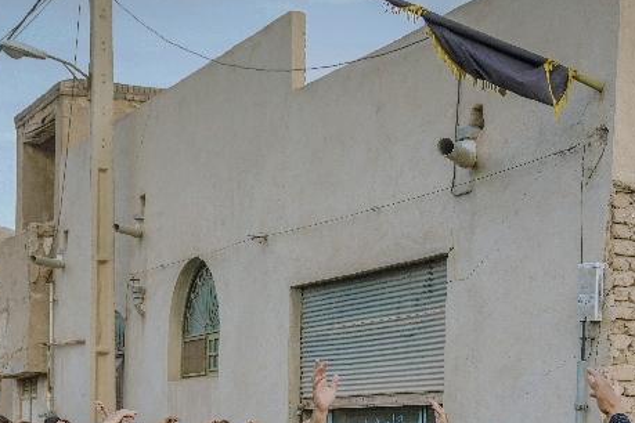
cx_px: 192
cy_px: 518
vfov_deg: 15.1
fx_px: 1534
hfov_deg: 23.2
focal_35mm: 87
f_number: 2.8
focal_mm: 35
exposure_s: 1/400
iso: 800
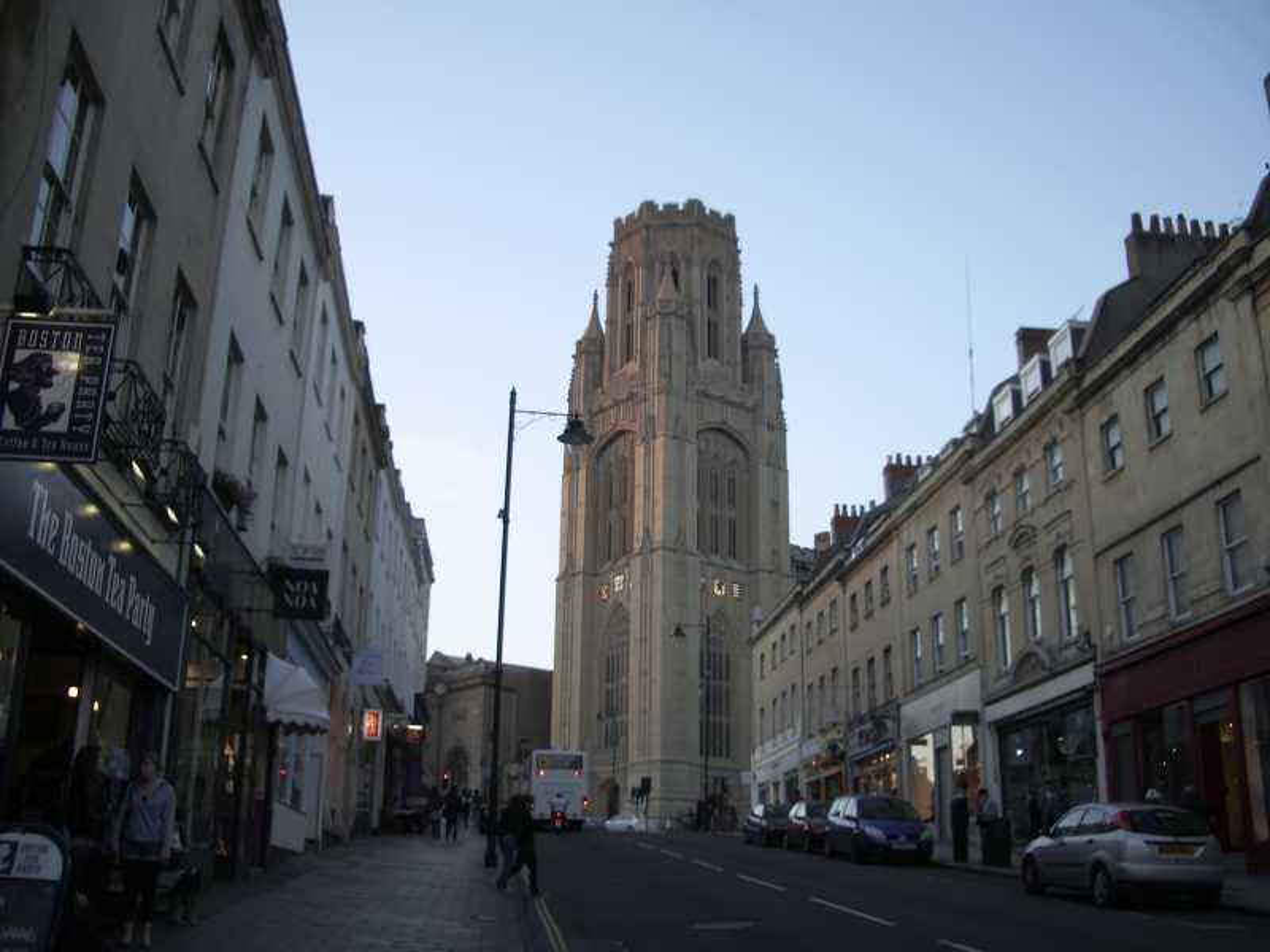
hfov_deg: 52.6
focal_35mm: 35
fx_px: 1284
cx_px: 635
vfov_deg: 40.7
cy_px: 476
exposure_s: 1/125
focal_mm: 5.8
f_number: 2.6
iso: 50
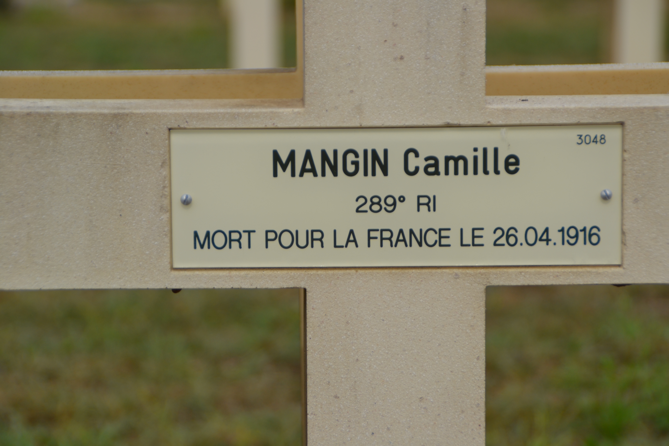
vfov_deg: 8.2
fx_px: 3122
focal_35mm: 168
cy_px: 223
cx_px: 334
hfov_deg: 12.2
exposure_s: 1/640
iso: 100
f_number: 6
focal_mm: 112
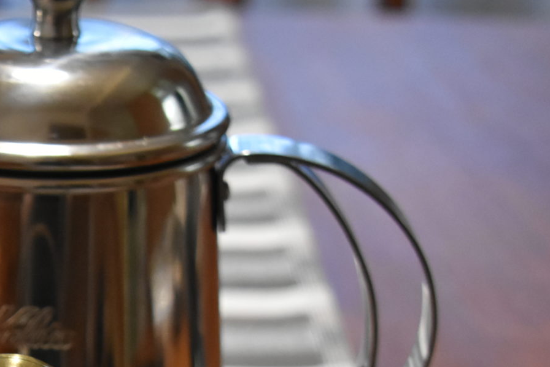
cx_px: -135
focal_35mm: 120
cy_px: 494
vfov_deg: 11.1
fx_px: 1833
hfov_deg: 16.3
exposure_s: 1/80
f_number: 4.2
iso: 2500
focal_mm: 28
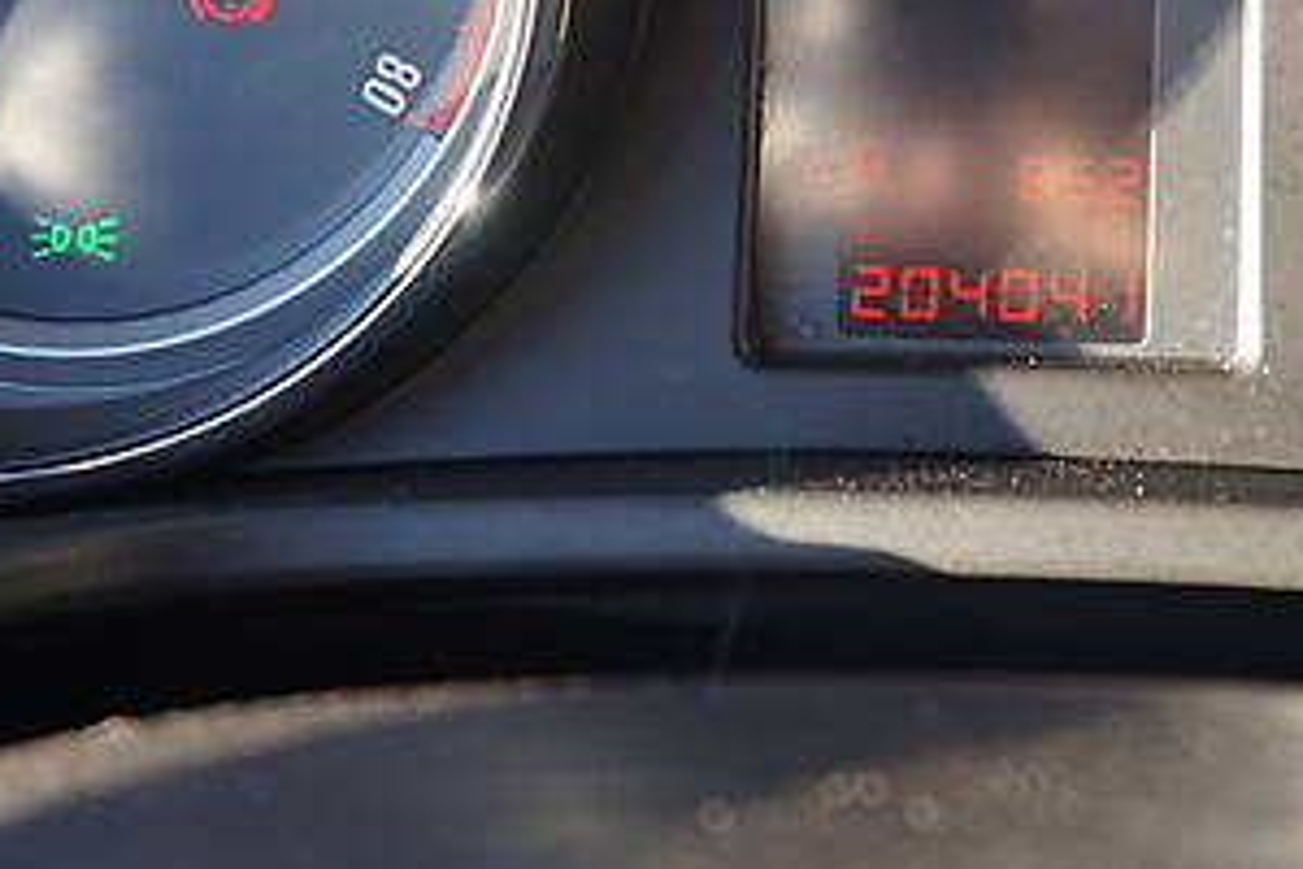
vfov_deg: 20.2
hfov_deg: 30.9
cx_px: 973
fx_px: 2316
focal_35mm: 64
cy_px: -102
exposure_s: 1/60
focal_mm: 16
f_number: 4
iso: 125
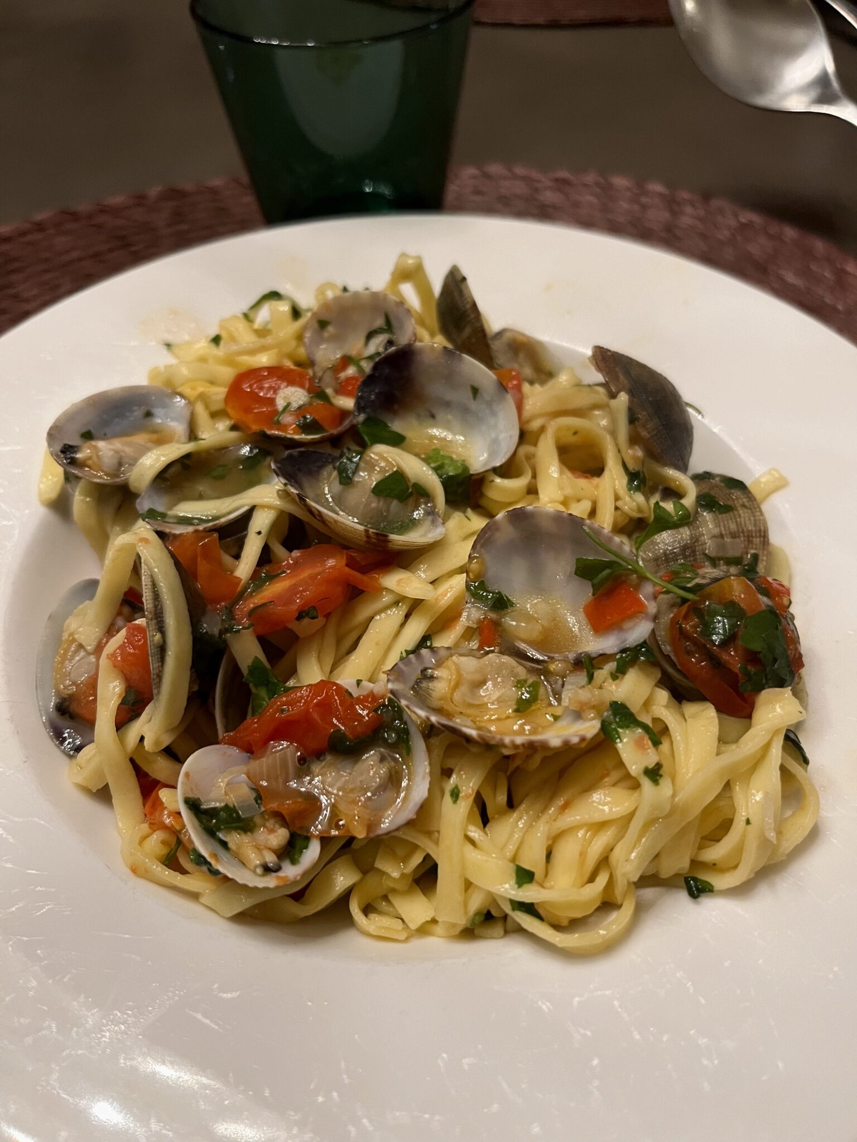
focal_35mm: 26
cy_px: 571
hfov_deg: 53.1
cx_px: 428
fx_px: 858
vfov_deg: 67.3
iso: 400
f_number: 1.6
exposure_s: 1/50
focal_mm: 5.1
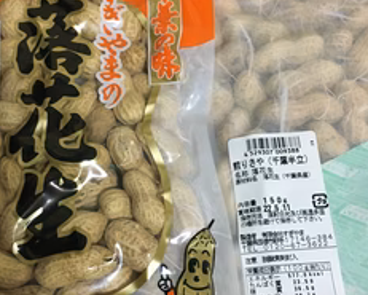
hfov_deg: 37.8
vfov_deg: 30.8
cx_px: 135
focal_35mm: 49
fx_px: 534
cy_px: 177
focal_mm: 4.15
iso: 200
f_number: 2.2
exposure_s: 1/30
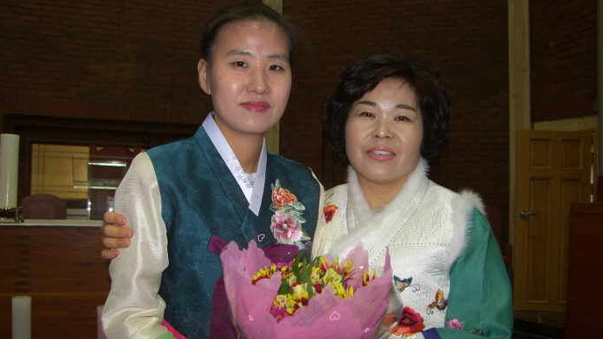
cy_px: 213
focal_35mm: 31
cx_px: 303
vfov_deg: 37.5
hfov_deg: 62.6
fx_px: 495
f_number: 2.2
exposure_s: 1/30
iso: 50
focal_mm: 7.4
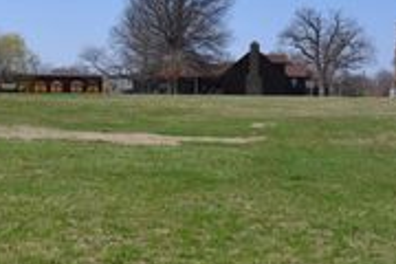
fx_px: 825
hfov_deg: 27.0
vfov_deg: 18.2
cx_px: 169
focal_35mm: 75
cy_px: 102
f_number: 9
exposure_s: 1/320
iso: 100
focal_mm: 18
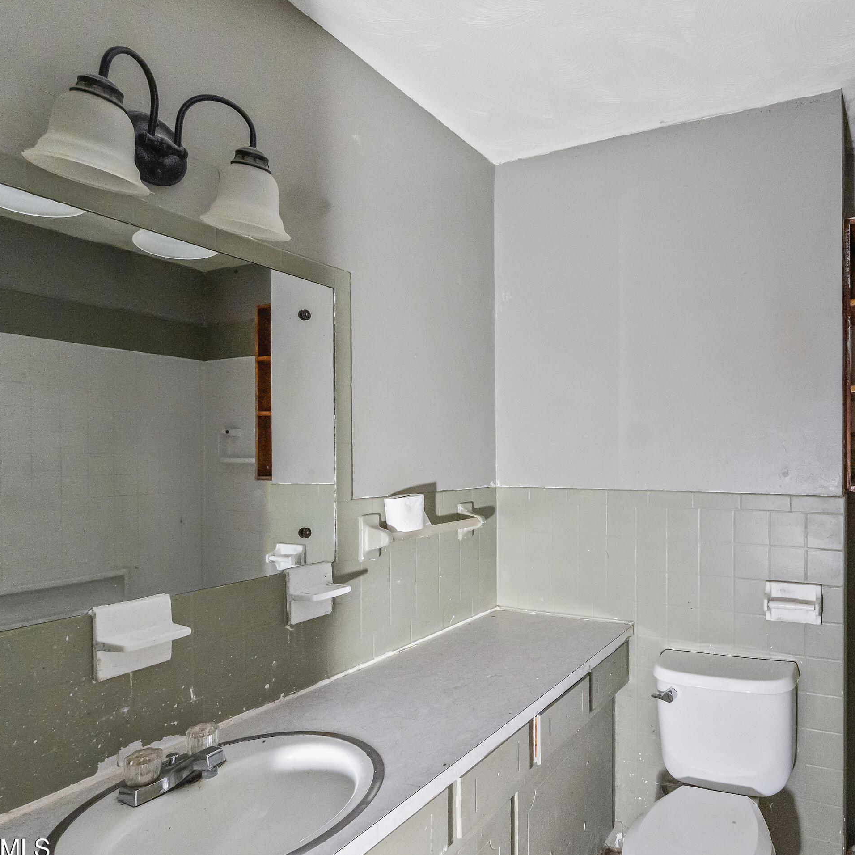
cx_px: 611
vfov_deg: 74.8
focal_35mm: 20
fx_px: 559
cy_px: 442
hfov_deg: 71.1
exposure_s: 1/15
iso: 800
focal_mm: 10
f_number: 9
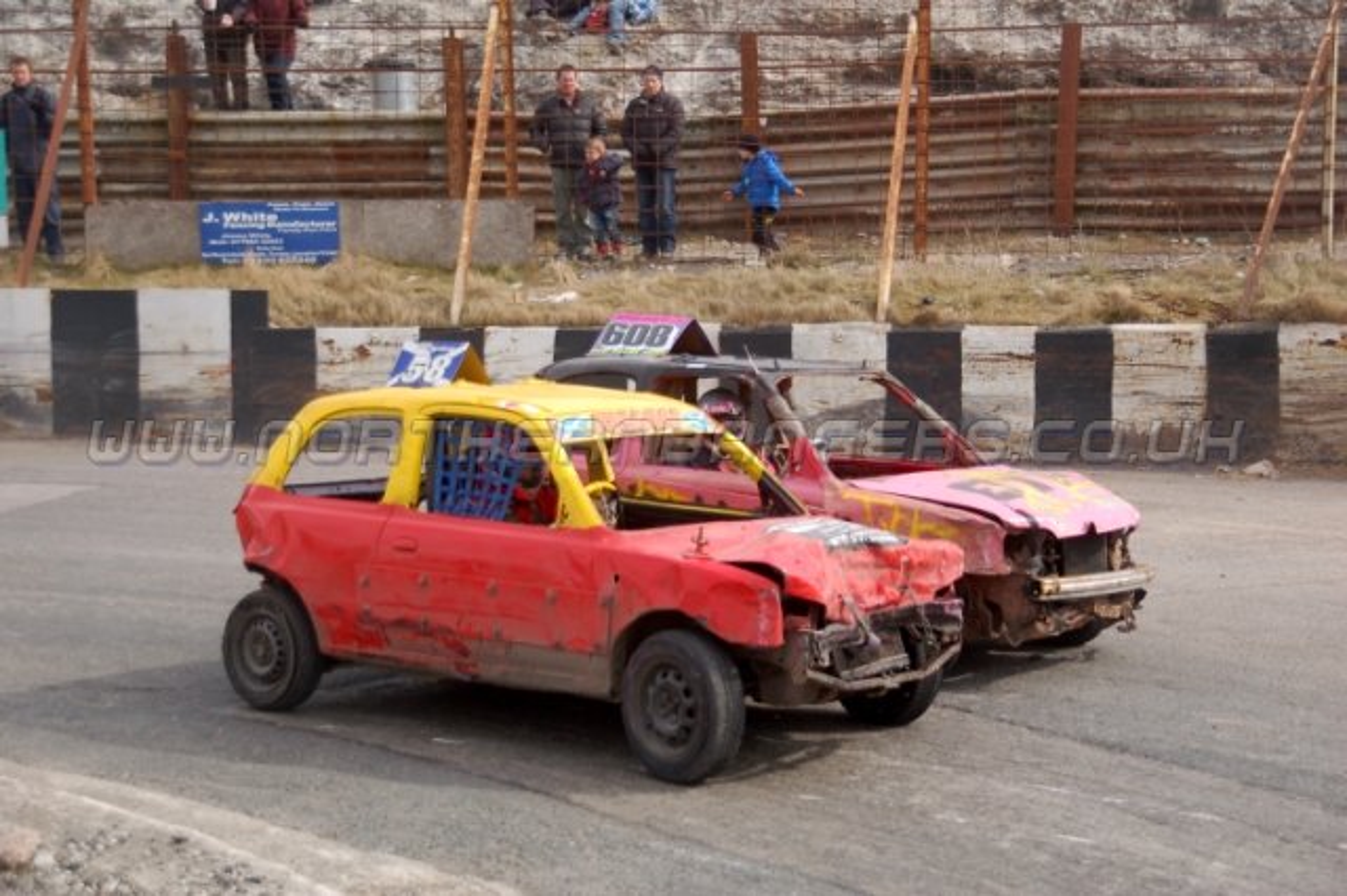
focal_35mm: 82
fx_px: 3085
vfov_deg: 16.5
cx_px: 674
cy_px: 448
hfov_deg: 24.6
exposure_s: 1/1000
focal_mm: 55
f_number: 5.3
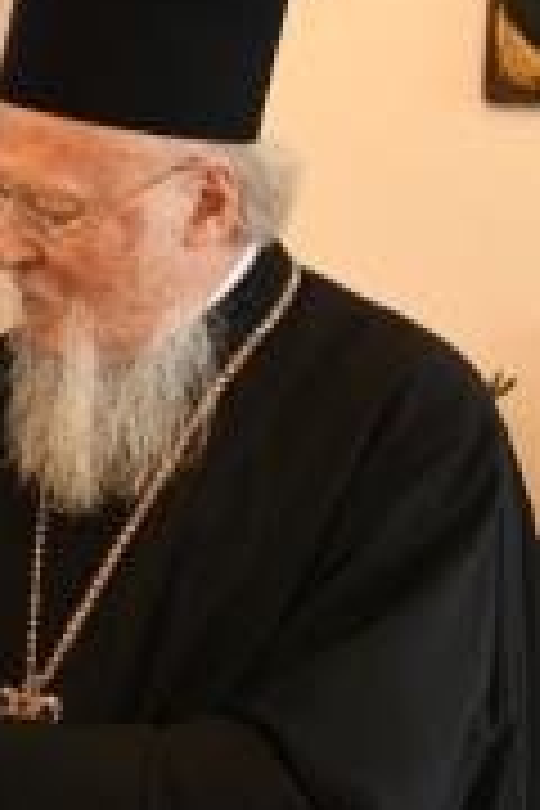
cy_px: 351
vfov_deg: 23.4
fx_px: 1957
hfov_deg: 14.5
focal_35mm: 87
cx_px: -297
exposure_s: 1/125
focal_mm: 35
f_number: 5
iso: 3200
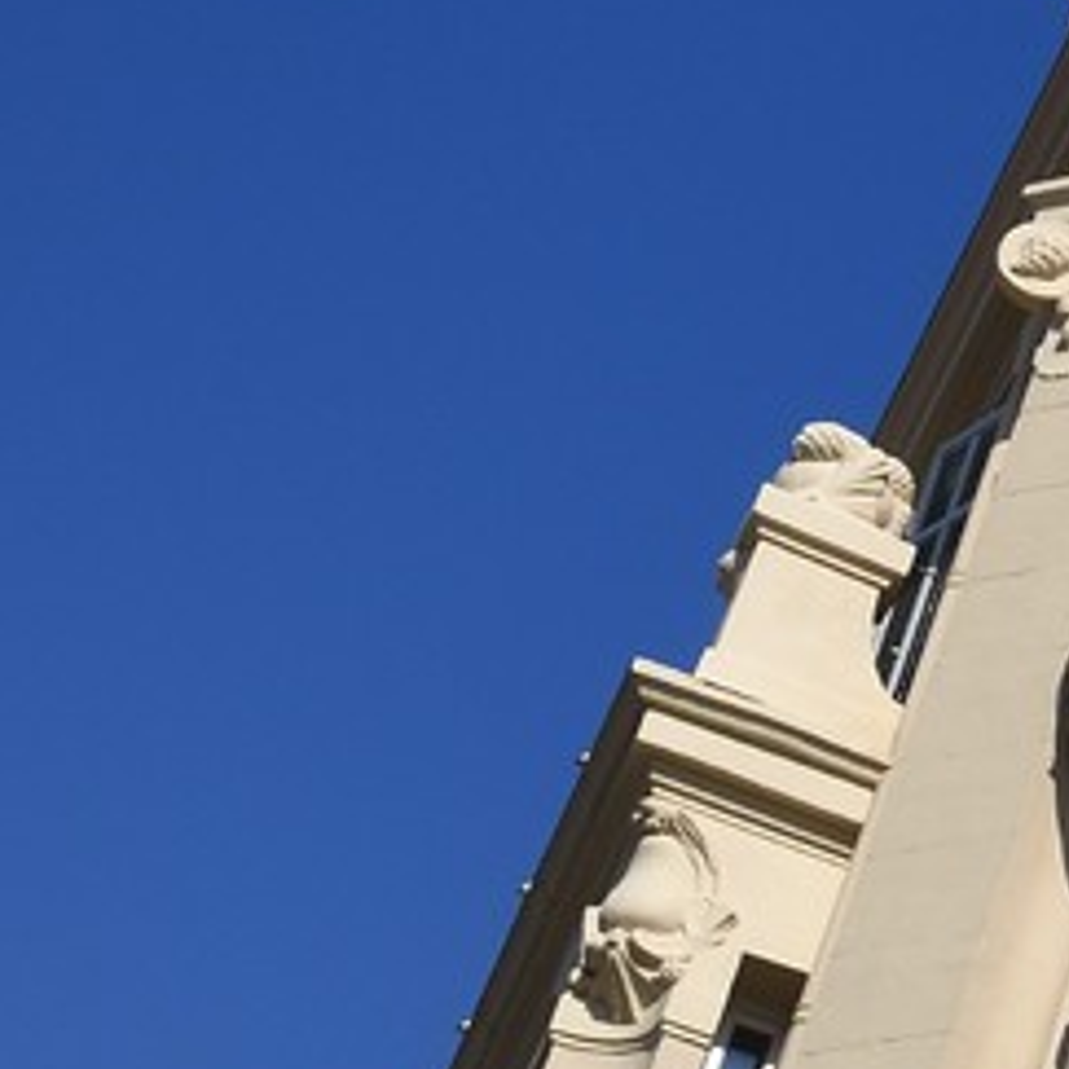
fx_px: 4682
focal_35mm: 134
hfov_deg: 9.5
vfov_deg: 12.5
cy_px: 1505
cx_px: 3409
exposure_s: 1/250
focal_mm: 24
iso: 200
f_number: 16
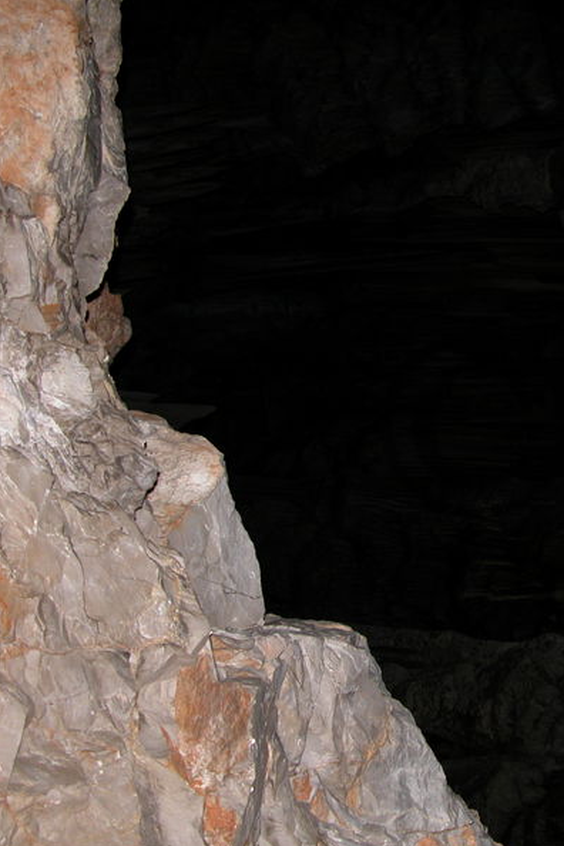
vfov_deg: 40.3
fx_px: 1151
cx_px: 476
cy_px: 426
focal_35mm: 49
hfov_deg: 26.8
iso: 100
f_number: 2.8
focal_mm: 8.9
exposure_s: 1/60
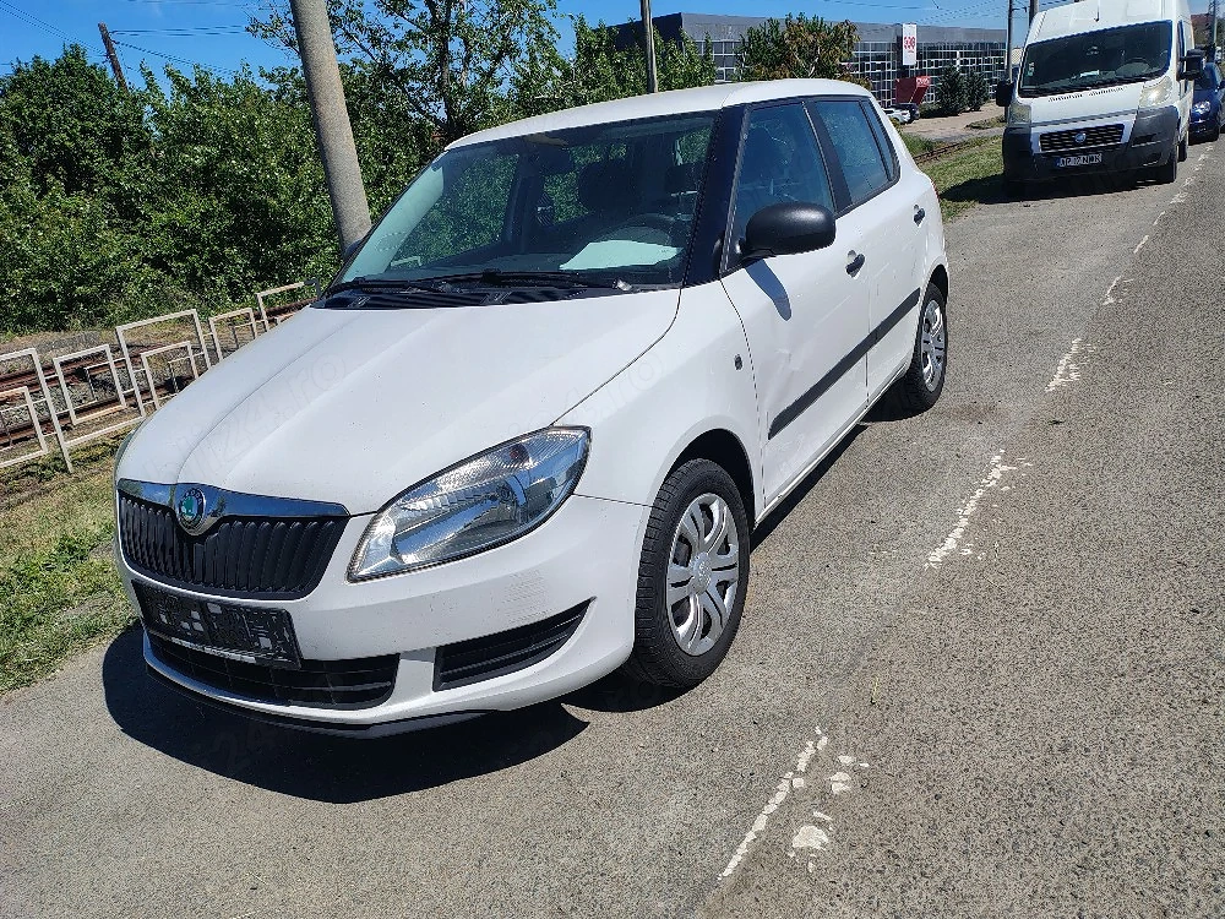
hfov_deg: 69.4
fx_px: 885
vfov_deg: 54.9
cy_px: 460
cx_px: 612
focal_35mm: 25
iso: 144
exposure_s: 1/3333
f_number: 1.7
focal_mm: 4.71
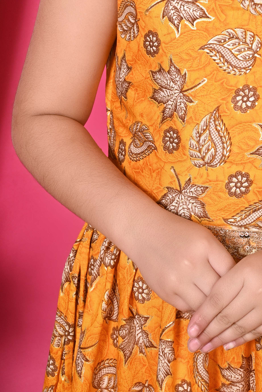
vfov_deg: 17.7
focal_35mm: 113
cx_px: 253
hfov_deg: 12.0
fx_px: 1232
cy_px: 2
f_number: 11
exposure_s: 1/160
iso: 320
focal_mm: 52
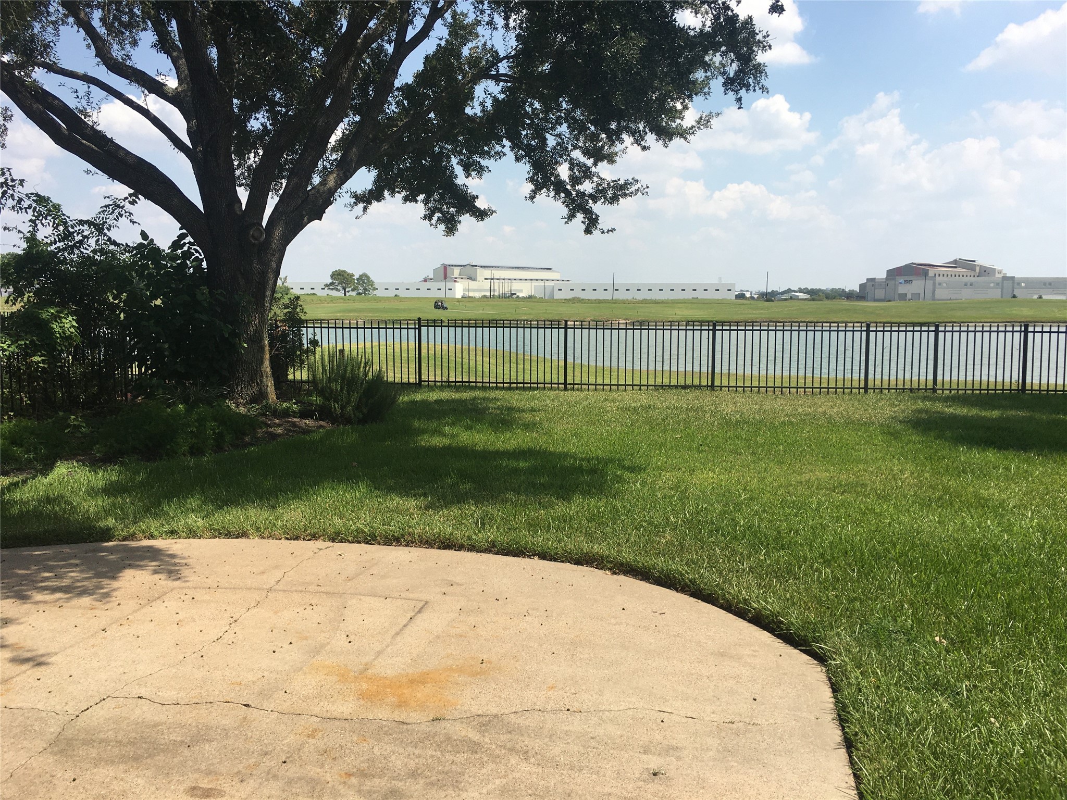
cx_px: 534
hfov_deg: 61.7
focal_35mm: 29
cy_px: 400
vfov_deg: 48.2
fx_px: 894
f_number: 2.2
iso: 25
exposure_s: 1/1789
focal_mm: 4.15
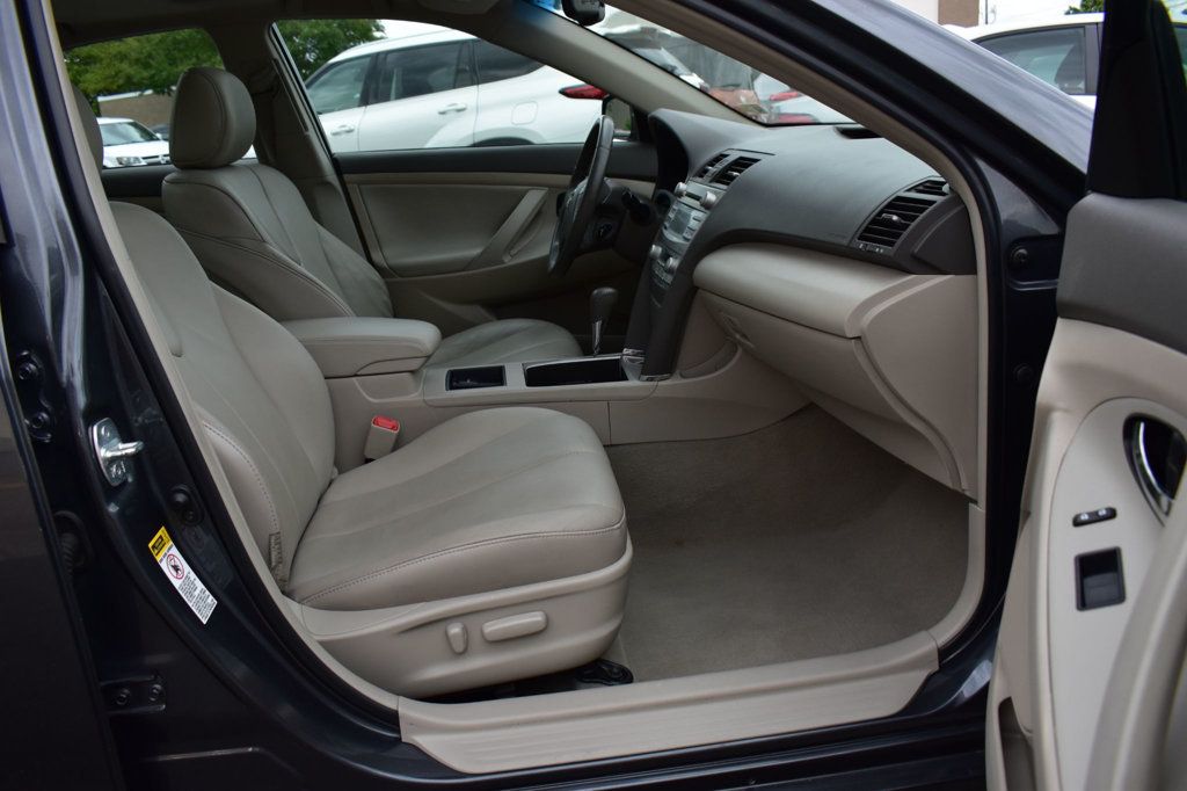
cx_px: 594
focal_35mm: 27
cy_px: 396
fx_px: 890
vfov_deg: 47.9
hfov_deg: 67.4
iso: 500
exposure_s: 1/15
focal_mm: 18
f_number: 6.3
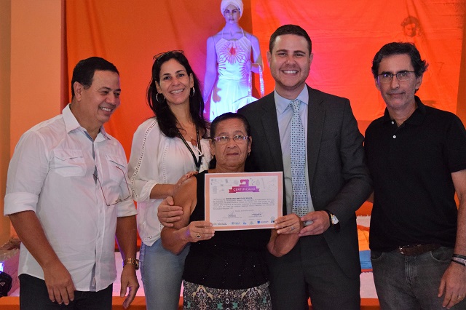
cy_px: 155
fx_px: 776
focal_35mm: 60
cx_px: 233
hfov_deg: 33.4
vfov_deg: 22.6
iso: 3200
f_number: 5
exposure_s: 1/60
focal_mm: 40
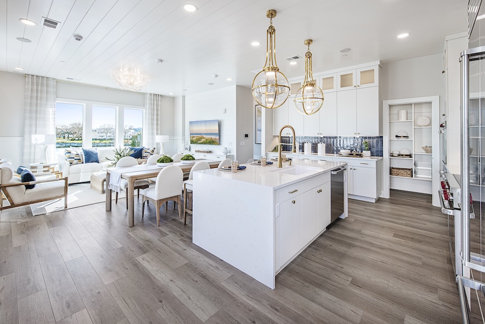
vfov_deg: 77.3
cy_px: 155
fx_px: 202
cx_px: 237
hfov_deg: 100.4
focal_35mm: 15
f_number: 11
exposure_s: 1/4
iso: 100
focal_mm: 14
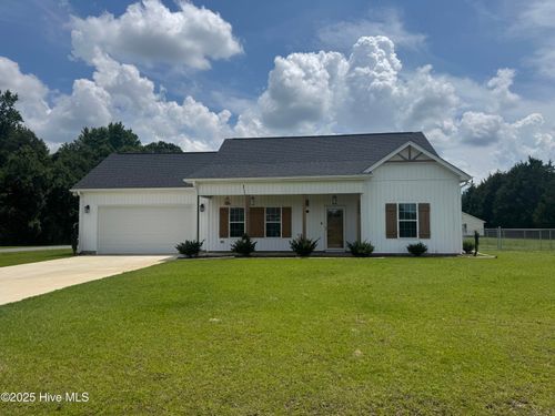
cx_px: 278
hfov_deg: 71.6
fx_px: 385
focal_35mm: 24
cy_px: 208
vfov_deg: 56.8
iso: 80
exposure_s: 1/10417
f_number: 1.78
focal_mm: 6.76
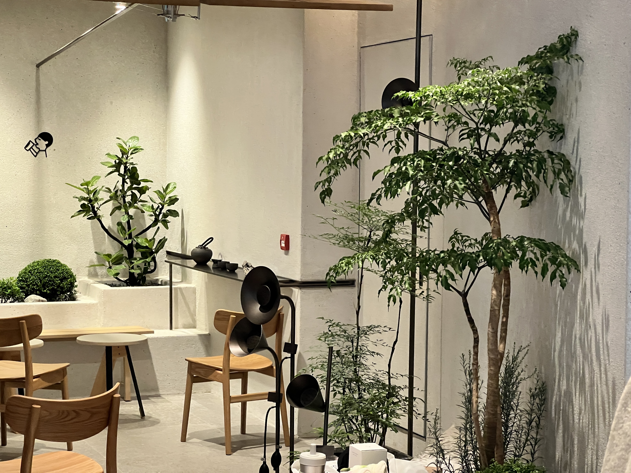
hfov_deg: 25.3
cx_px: 316
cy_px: 236
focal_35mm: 77
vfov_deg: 19.1
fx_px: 1404
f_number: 2.8
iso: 400
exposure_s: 1/50
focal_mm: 9
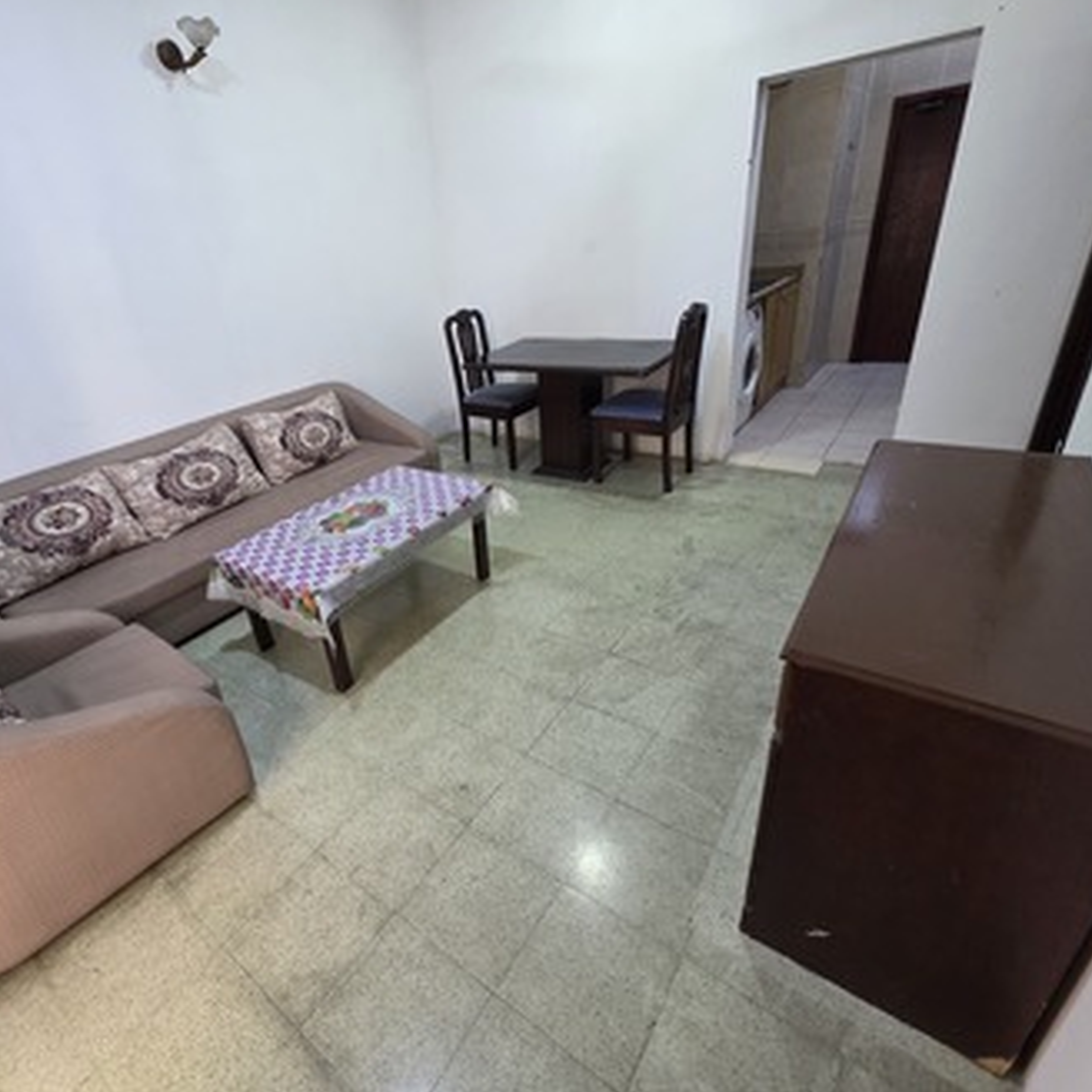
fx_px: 571
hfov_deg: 86.6
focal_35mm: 16
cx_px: 451
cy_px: 531
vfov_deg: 87.4
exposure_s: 1/50
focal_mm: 2.2
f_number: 1.9
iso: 320
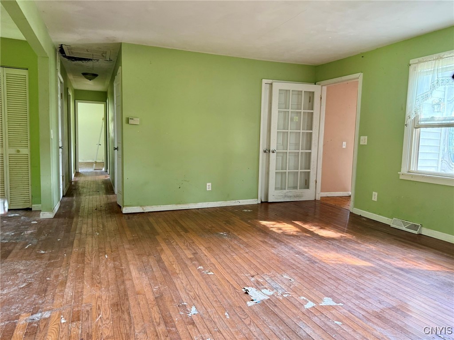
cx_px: 227
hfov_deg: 71.6
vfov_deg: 56.8
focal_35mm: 24
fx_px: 315
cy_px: 170
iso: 320
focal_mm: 6.76
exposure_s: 1/60
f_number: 1.78
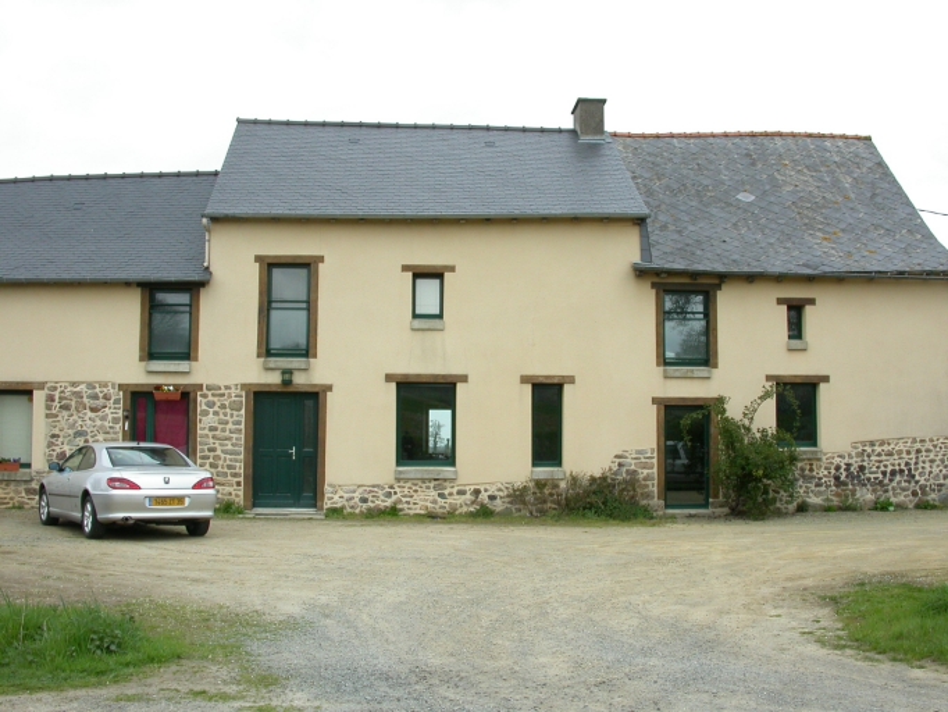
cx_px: 474
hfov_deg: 49.0
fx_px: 1041
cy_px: 356
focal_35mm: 38
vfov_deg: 37.7
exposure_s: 1/241
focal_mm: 7.85
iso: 100
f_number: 6
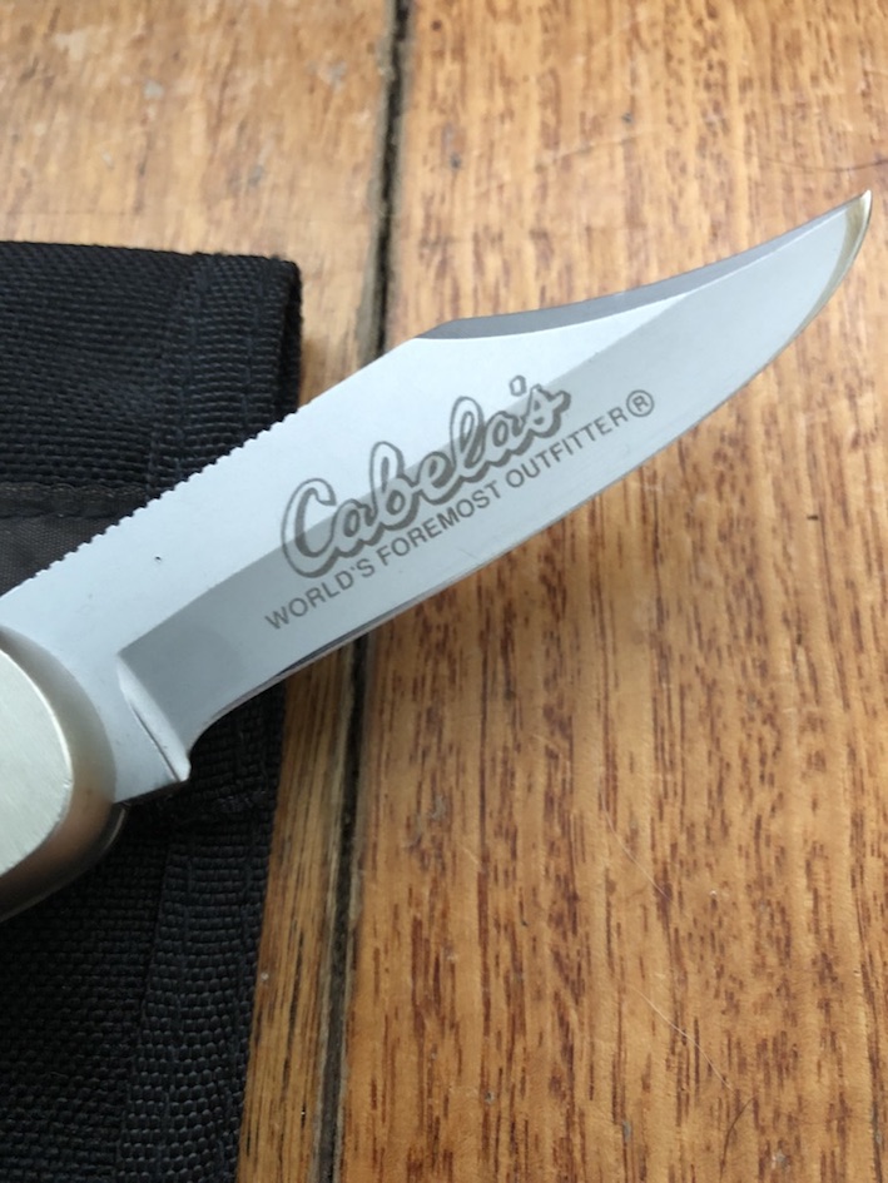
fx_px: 957
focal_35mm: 28
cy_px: 592
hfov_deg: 49.8
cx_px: 444
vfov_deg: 63.4
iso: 100
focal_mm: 3.99
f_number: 1.8
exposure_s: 1/9
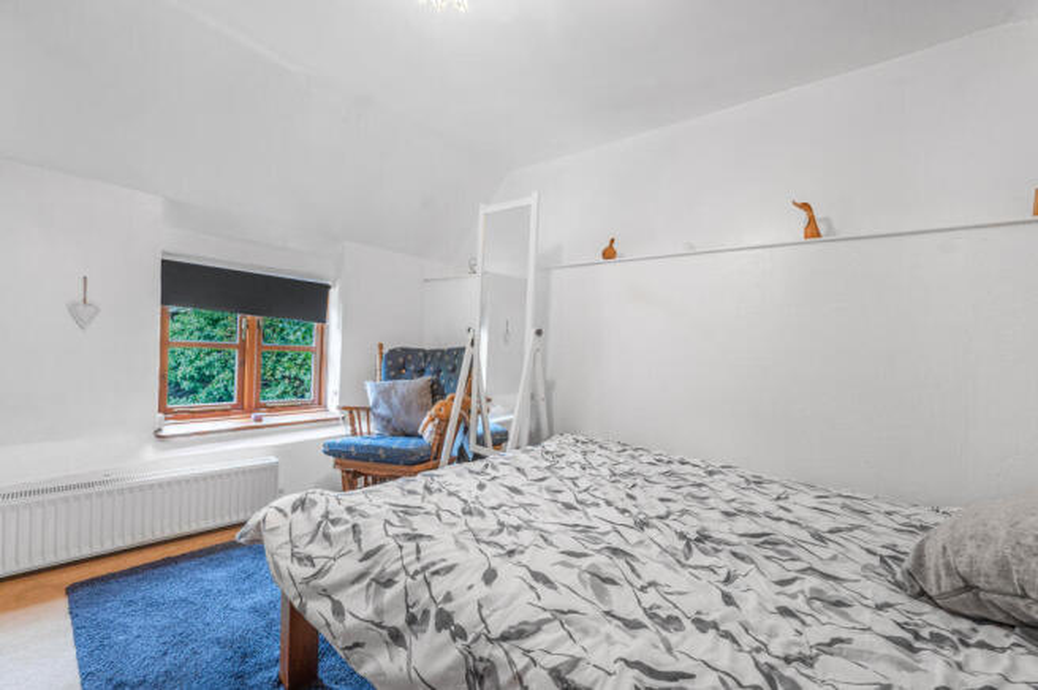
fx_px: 403
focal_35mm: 14
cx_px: 519
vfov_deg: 81.1
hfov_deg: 104.3
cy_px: 345
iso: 160
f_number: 7.1
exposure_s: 1/13
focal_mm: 14
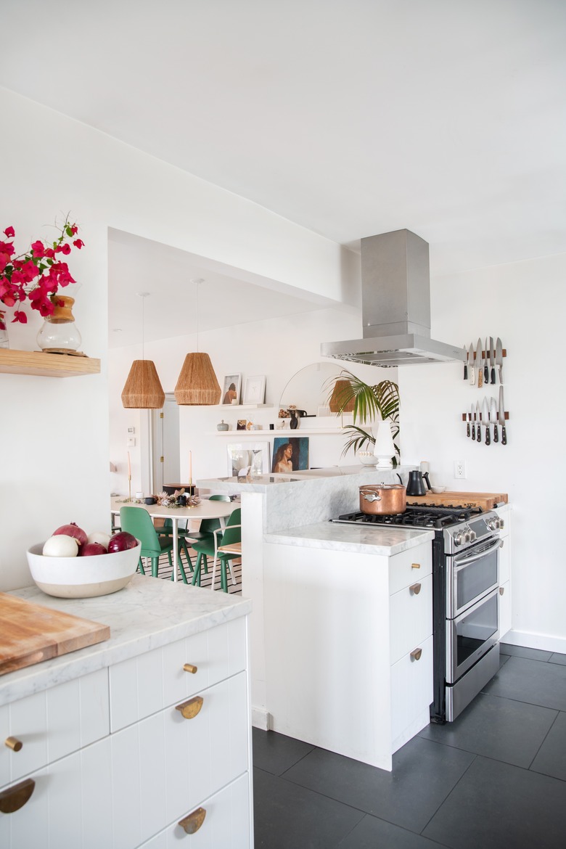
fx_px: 566
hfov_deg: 53.1
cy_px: 424
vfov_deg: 73.7
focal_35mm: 24
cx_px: 283
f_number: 5.6
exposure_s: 1/2.5
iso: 200
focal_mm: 24
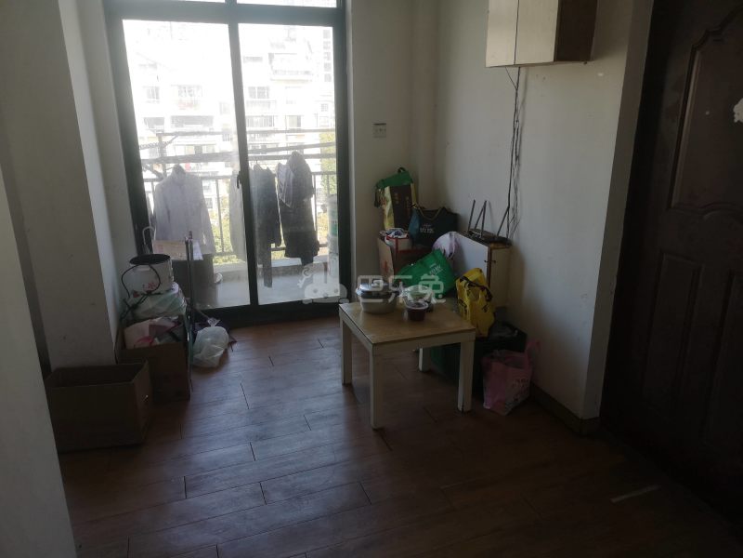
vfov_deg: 51.4
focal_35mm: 27
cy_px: 279
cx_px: 372
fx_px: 580
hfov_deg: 65.3
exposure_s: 1/244
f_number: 1.8
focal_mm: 5.58
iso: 50
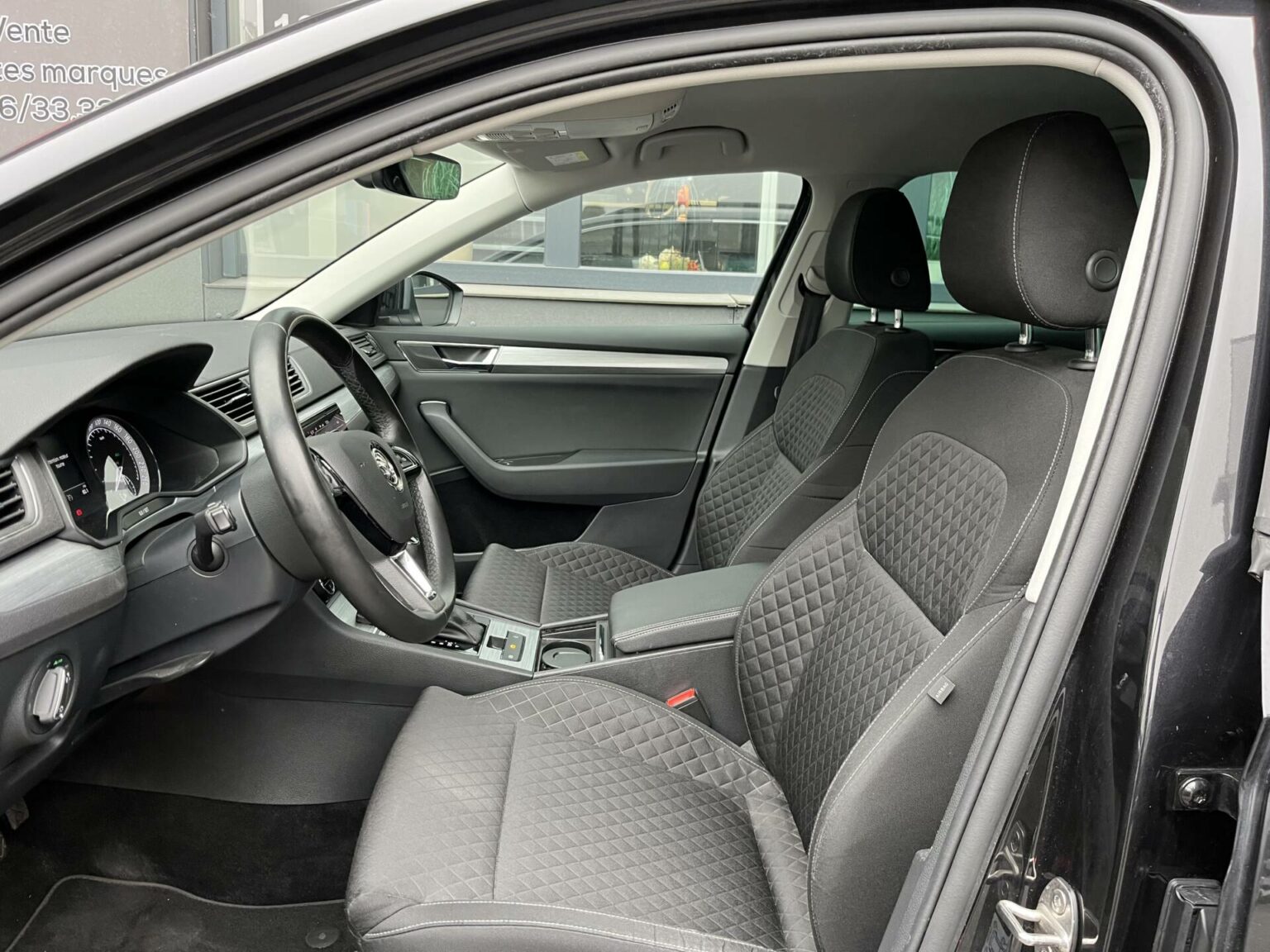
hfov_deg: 67.3
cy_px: 476
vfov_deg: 53.1
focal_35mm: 26
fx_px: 954
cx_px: 635
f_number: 1.6
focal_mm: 5.1
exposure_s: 1/94
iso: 125
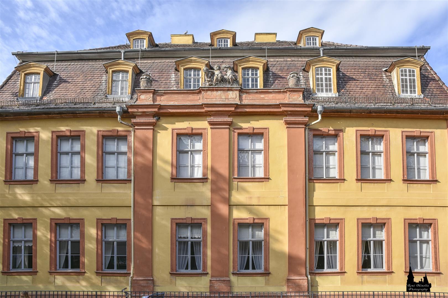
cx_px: 224
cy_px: 149
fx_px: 317
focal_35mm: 26
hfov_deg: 70.4
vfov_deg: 50.4
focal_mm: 17
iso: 200
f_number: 9
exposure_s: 1/320
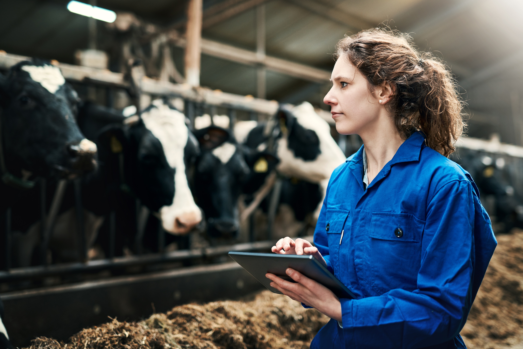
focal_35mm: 50
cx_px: 262
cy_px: 174
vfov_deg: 27.0
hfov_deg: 39.6
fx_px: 726
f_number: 2
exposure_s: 1/250
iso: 320
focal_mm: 50
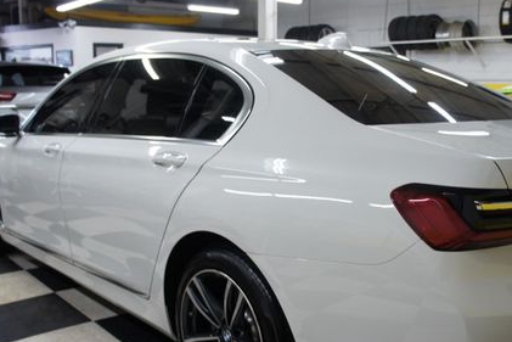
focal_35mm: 41
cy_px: 204
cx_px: 319
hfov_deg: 47.0
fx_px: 583
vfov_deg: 32.6
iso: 200
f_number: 3.5
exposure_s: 1/30
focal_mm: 18
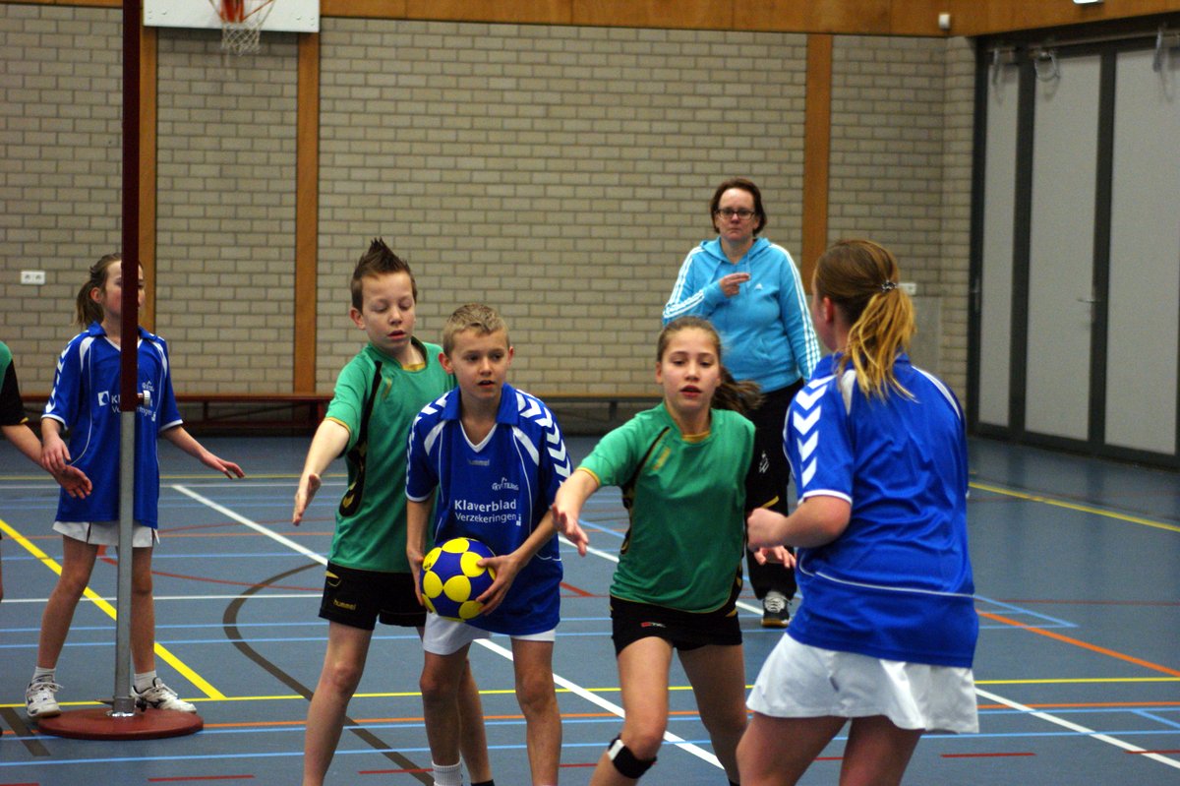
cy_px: 393
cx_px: 590
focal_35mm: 105
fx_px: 3440
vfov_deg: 13.0
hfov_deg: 19.5
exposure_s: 1/160
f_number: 2.8
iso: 800
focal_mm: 70
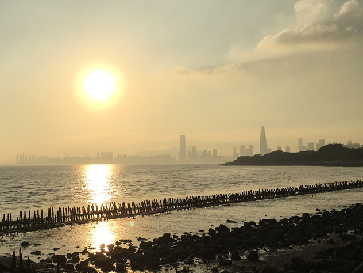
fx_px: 472
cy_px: 147
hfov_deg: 41.5
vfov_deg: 32.2
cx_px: 117
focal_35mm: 45
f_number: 2.2
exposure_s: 1/6410
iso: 25
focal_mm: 4.15
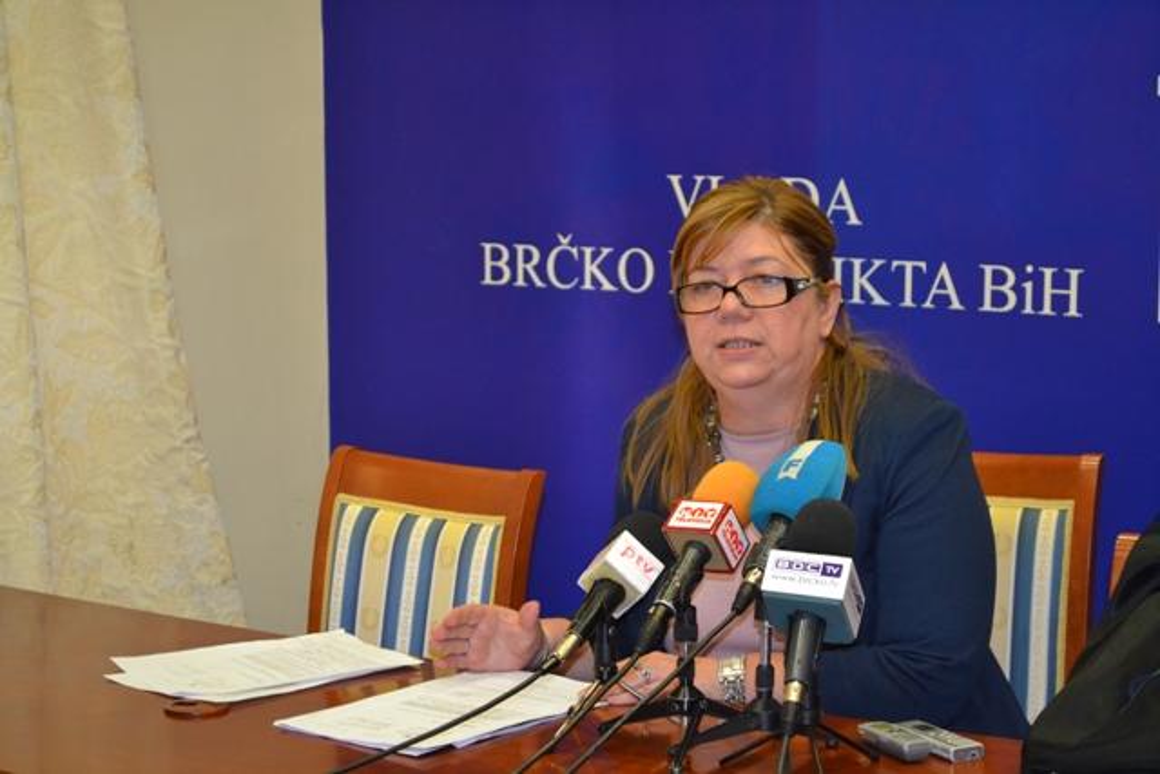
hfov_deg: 24.6
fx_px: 2659
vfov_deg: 16.6
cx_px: 580
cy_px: 387
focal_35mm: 82
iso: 1400
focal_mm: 55
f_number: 5.6
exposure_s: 1/60
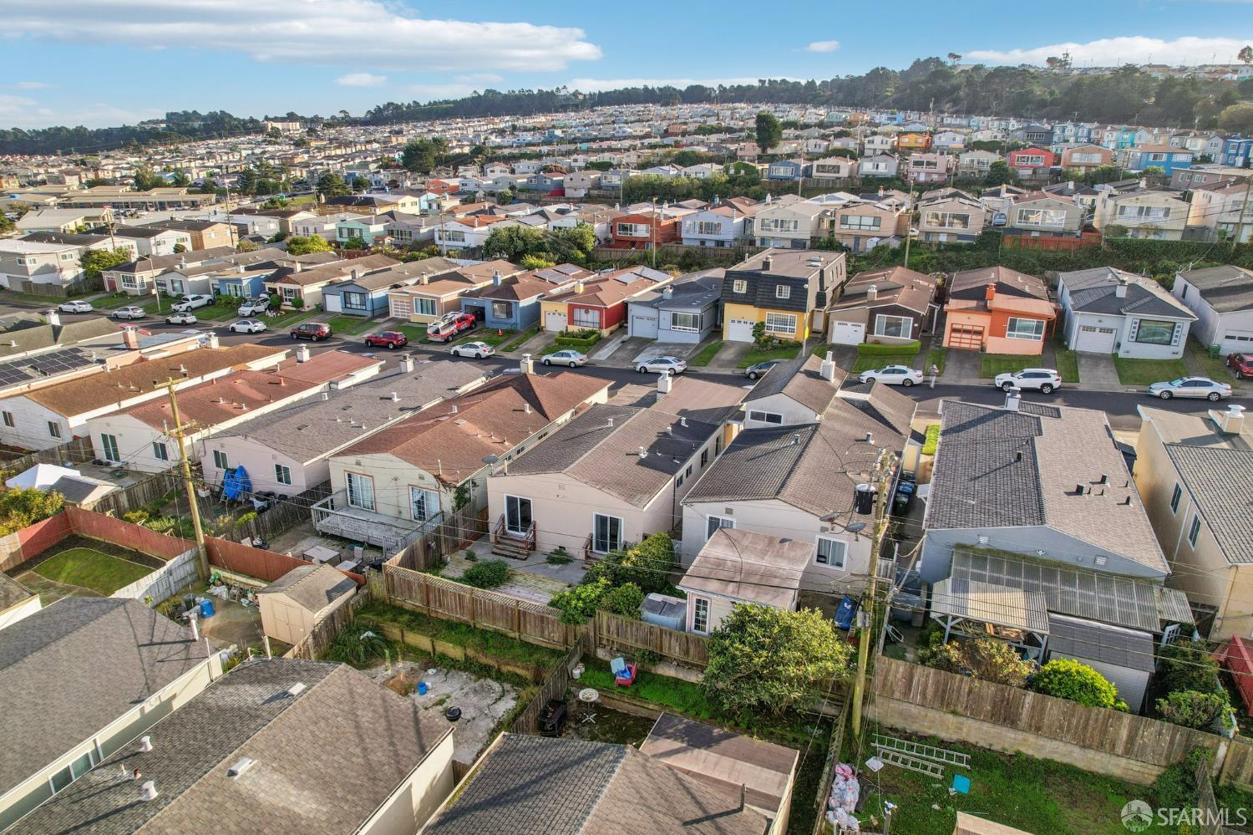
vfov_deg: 57.2
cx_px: 626
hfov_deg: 78.6
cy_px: 418
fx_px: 765
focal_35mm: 22
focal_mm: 8.4
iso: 120
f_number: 2.8
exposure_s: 1/160
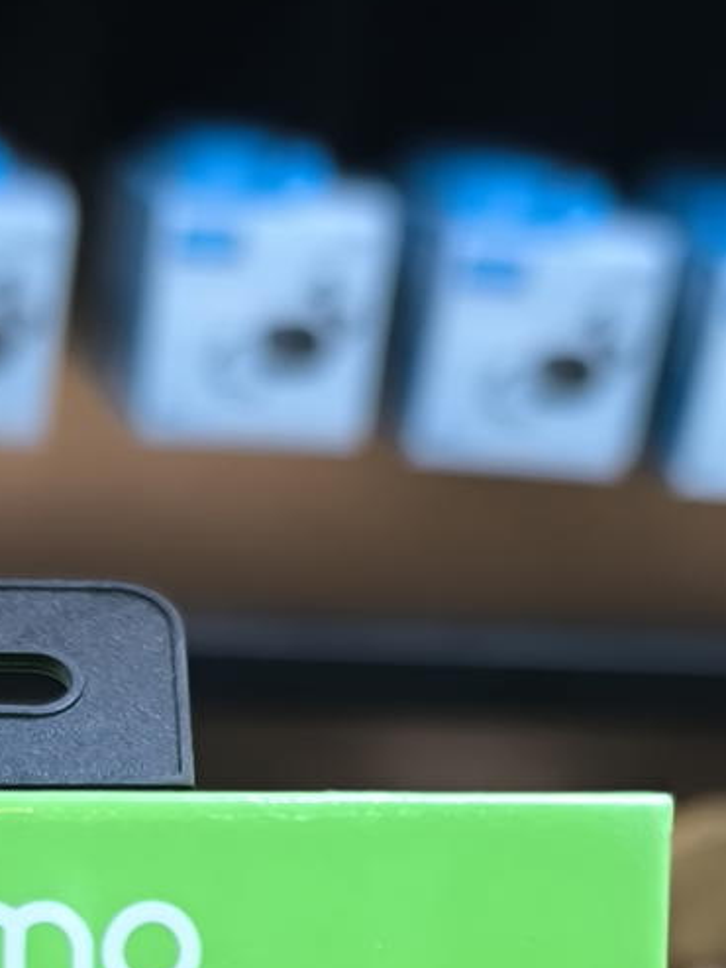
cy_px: 1283
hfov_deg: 14.6
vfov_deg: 18.2
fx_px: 2795
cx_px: -6
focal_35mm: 100
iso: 640
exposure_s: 1/50
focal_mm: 6.14
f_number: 1.65
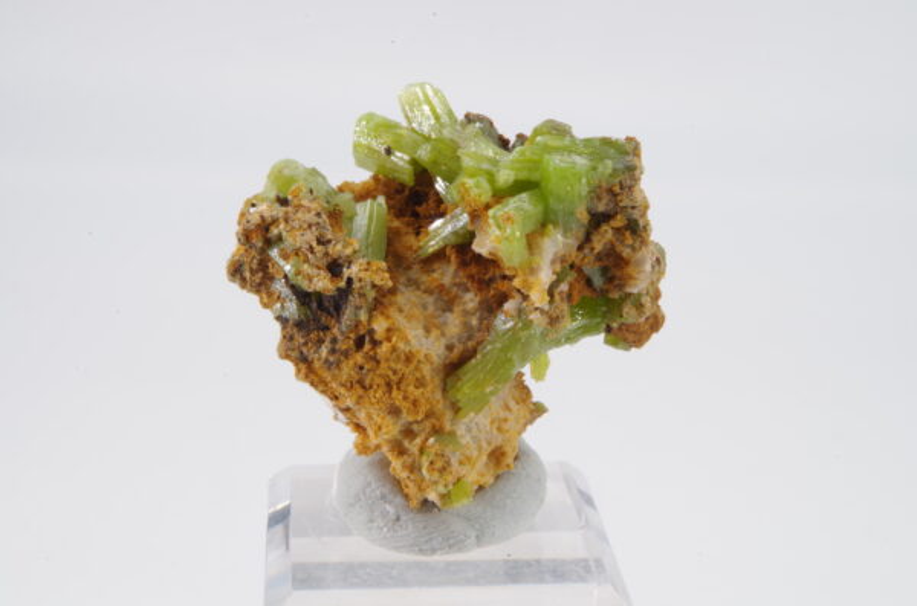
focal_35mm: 64
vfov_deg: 21.1
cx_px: 458
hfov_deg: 31.5
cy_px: 303
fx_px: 1626
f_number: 4.5
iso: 100
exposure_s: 1/2.5
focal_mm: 42.5
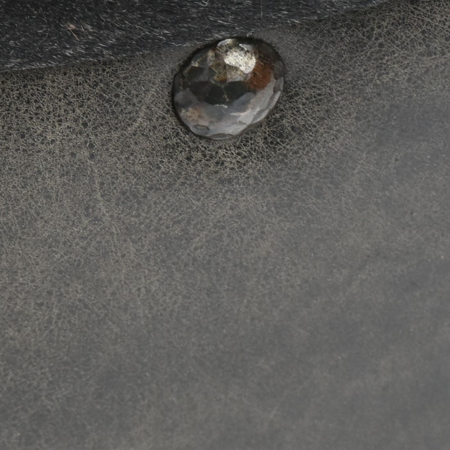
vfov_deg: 4.8
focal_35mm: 362
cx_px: -176
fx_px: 5324
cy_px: 226
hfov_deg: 4.8
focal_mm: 70
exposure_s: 1/100
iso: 320
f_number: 8
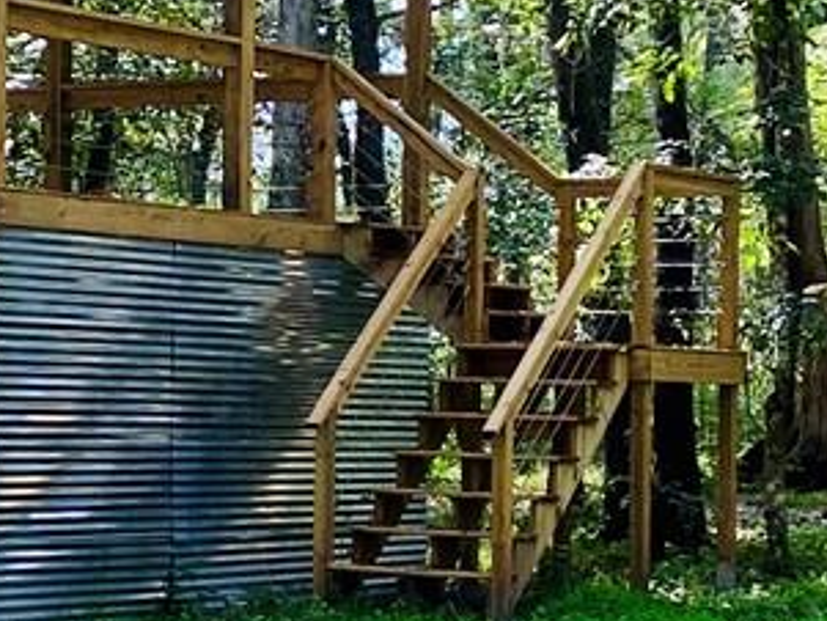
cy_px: 330
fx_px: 3298
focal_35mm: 138
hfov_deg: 14.2
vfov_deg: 10.8
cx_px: 181
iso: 32
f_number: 1.8
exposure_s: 1/285
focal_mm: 4.25
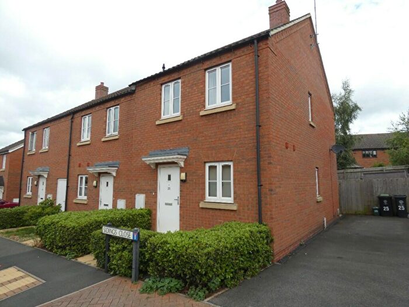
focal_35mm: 20
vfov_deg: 66.0
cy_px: 154
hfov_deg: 81.7
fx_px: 236
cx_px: 204
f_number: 2.8
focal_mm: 3.6
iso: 80
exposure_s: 1/800
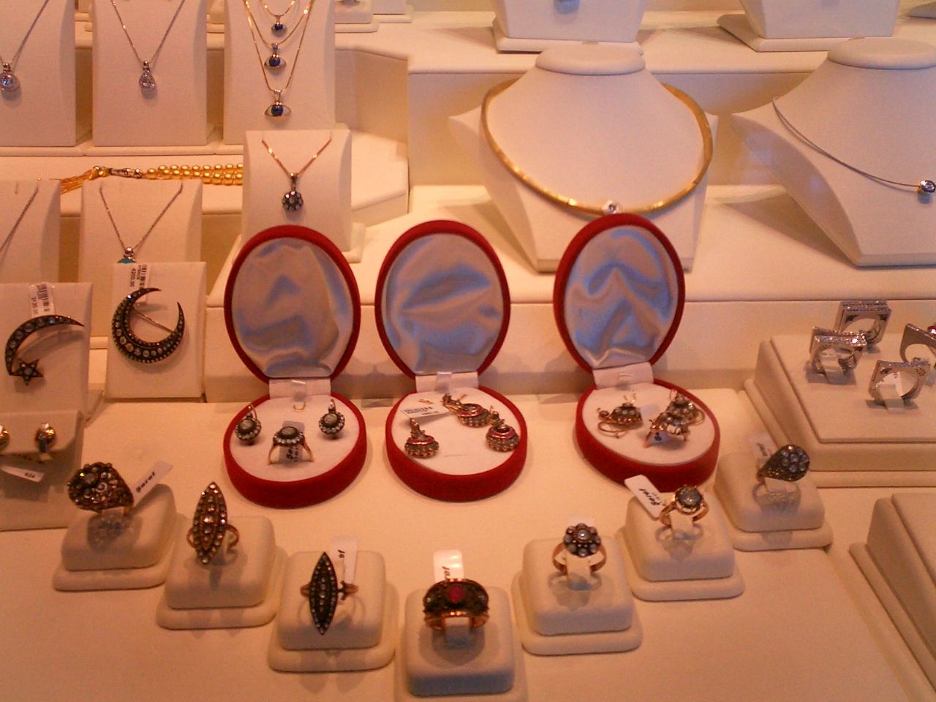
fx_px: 1000
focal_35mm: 37
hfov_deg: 50.1
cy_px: 351
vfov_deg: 38.7
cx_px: 468
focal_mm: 5.6
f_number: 3.5
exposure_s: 1/40
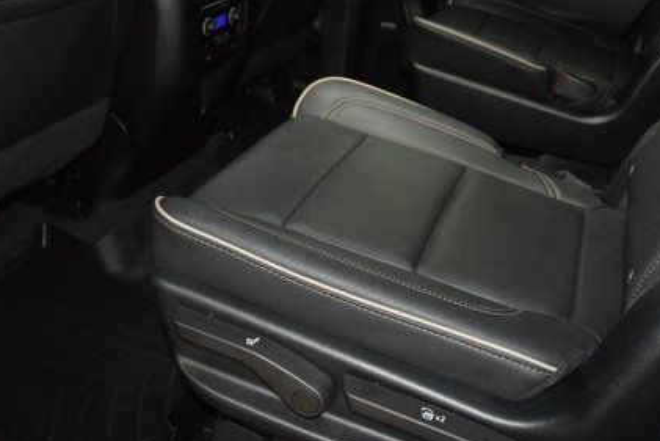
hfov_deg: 47.4
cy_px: 169
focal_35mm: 41
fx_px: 752
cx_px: 306
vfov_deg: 32.5
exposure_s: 1/80
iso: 2800
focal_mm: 18
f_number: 3.5
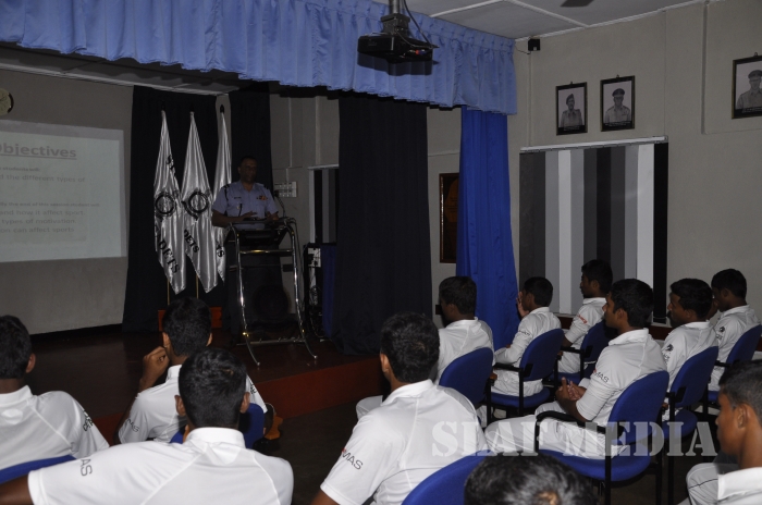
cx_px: 381
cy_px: 252
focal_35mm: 33
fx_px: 697
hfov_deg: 57.3
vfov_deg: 39.8
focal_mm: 22
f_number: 5.6
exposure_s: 1/60
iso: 400
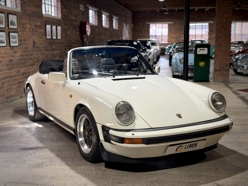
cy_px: 93
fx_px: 344
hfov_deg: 39.7
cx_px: 124
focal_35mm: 48
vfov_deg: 30.3
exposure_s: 1/50
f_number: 1.78
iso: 80
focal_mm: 6.76
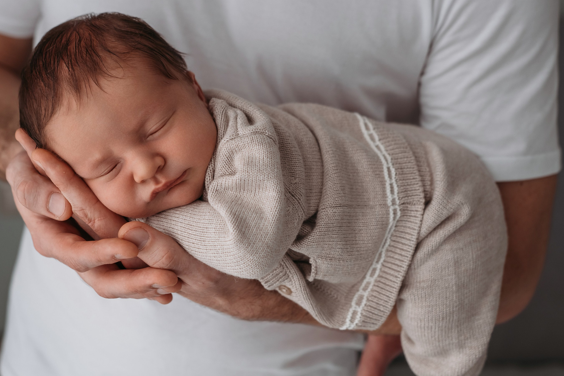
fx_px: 830
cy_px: 212
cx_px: 247
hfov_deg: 37.5
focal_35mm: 53
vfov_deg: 25.5
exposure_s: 1/160
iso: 250
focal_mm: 35
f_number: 2.5
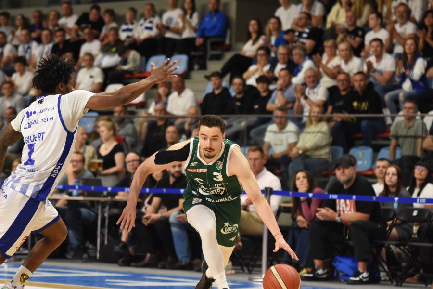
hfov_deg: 13.0
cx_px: 216
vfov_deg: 8.7
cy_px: 144
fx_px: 1894
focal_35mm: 158
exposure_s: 1/1000
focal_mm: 105
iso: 1250
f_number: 2.8
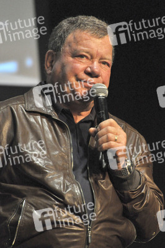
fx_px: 3099
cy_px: 124
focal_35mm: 450
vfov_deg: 4.6
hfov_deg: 3.0
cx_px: 82
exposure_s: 1/125
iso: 3200
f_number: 5.6
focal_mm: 300
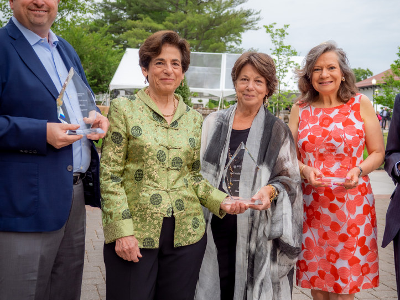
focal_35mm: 51
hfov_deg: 37.4
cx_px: 235
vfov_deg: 28.5
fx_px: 589
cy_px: 139
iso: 200
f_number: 2.5
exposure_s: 1/640
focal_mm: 18
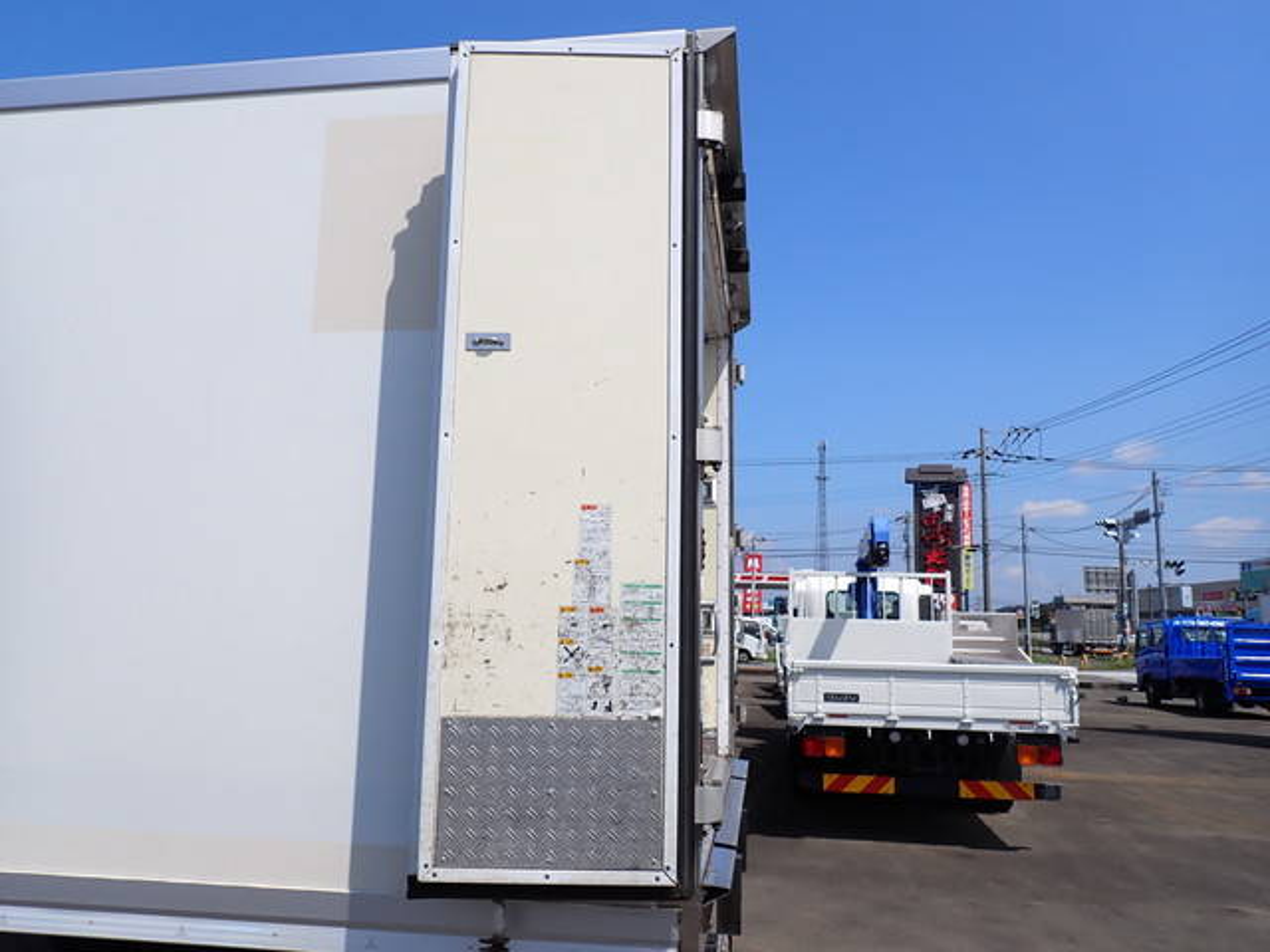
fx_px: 917
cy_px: 476
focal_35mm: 25
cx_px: 635
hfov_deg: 69.4
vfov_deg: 54.9
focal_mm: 4.5
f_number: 8
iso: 100
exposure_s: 1/320
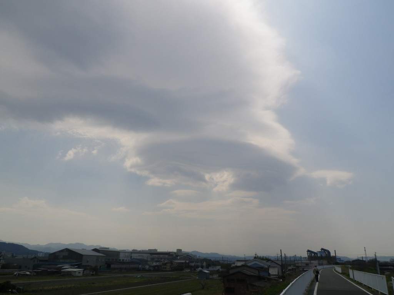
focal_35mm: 28
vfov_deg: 49.7
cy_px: 148
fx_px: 319
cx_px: 197
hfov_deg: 63.4
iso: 80
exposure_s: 1/1500
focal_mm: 5
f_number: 4.2
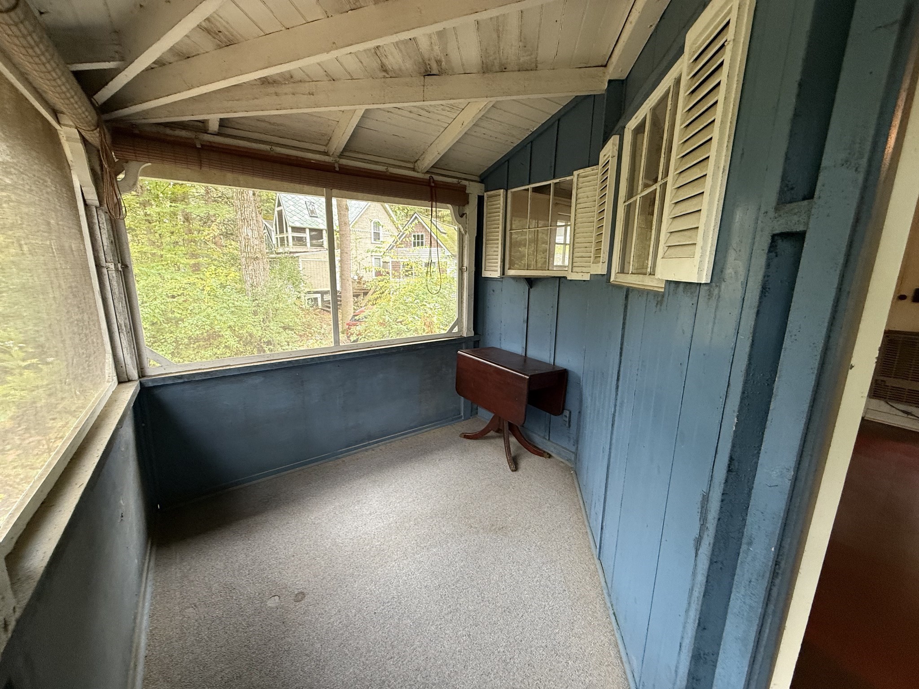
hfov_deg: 102.1
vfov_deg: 85.7
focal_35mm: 14
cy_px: 344
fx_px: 372
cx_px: 460
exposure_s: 1/60
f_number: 2.2
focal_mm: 2.22
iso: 250
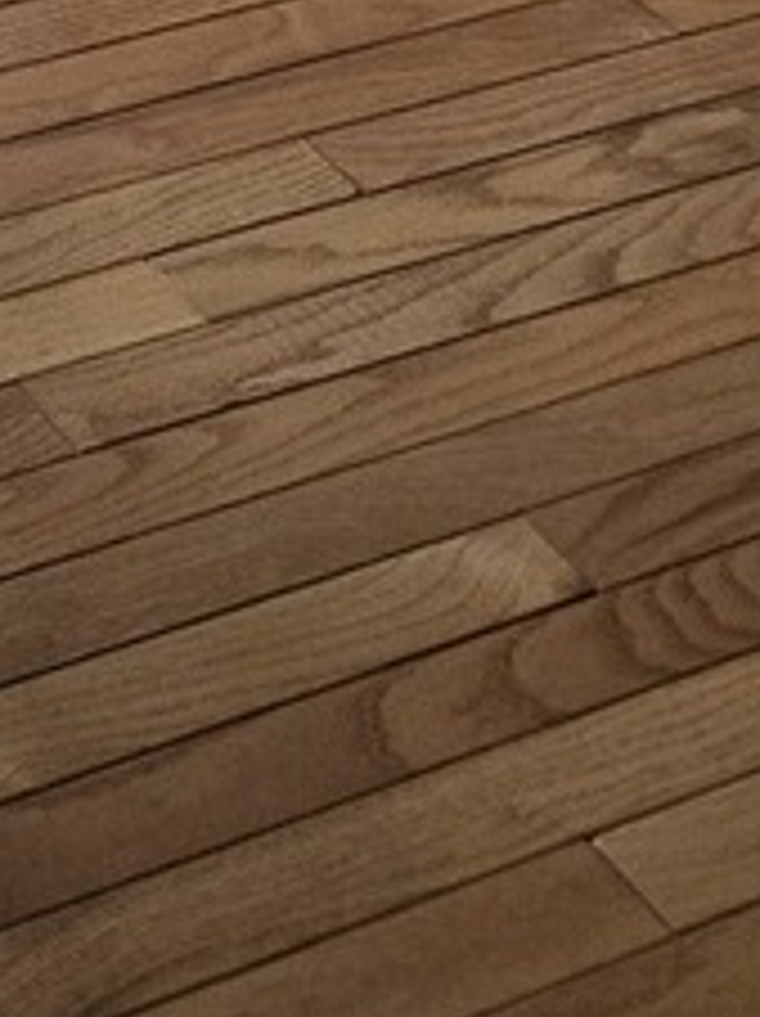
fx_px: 3226
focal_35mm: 110
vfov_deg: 14.2
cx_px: -917
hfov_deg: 11.6
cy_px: -1179
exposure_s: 1/180
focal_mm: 5.4
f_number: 1.8
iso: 160
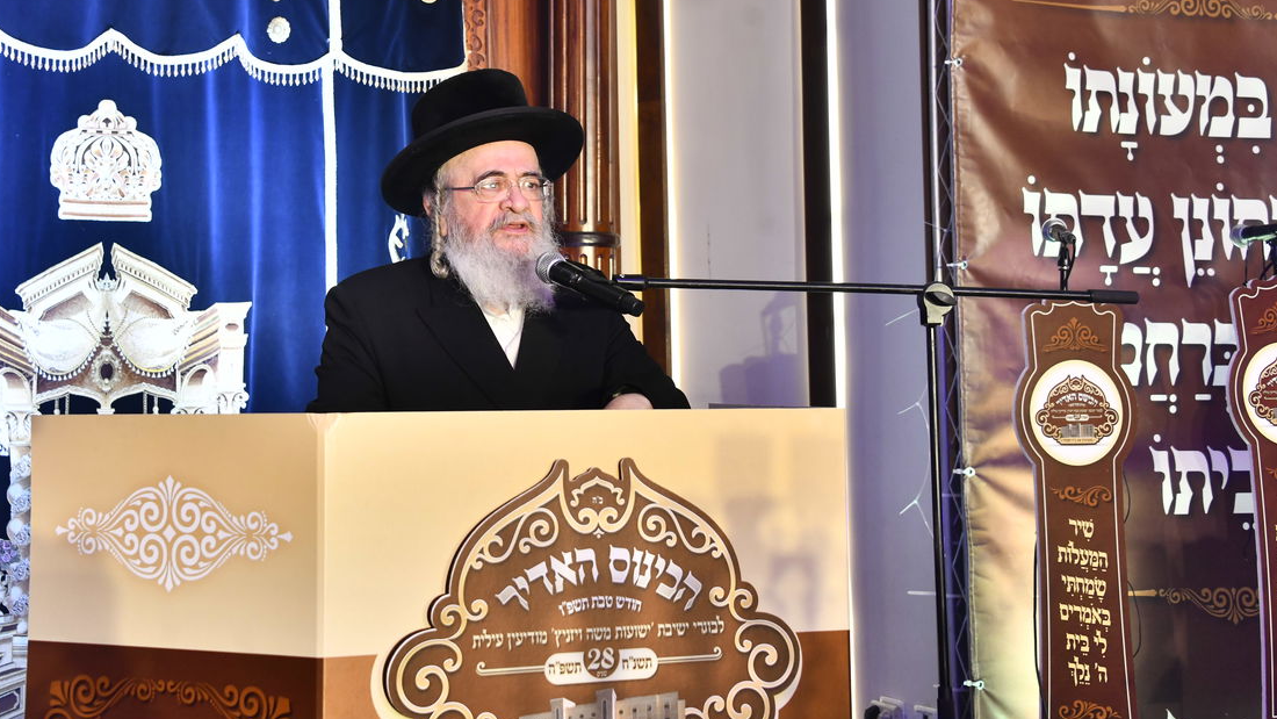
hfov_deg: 32.7
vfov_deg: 18.7
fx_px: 2167
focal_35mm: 64
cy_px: 208
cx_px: 500
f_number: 5.6
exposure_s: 1/100
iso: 1000
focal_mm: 48
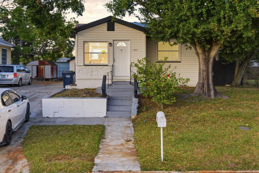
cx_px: 125
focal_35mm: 40
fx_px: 288
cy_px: 78
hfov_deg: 48.5
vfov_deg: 33.4
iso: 250
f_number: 9
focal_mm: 35
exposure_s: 1/4
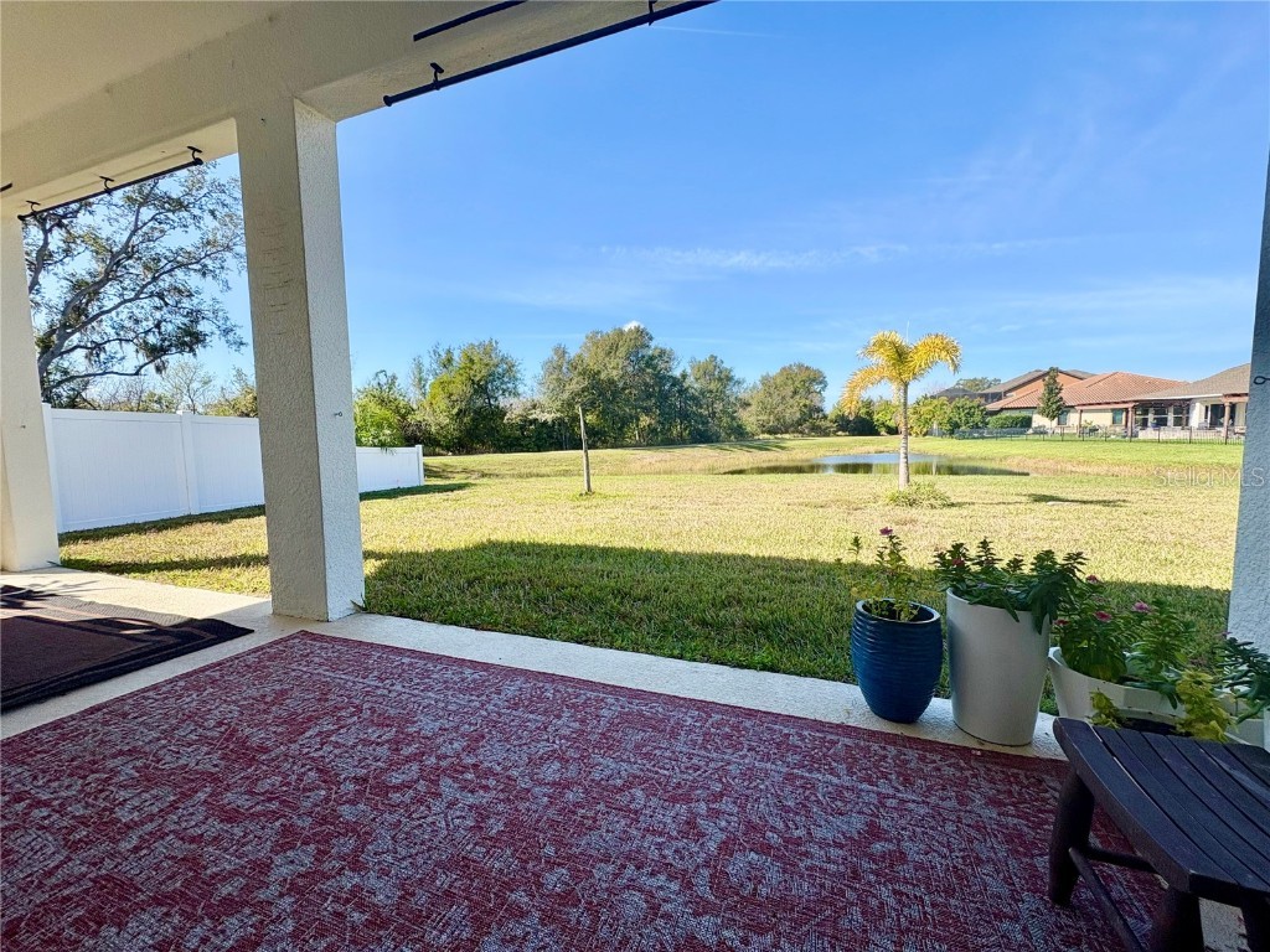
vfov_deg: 85.7
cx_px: 635
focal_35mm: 14
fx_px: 514
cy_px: 476
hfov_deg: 102.1
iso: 40
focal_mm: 2.22
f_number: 2.2
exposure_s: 1/1217
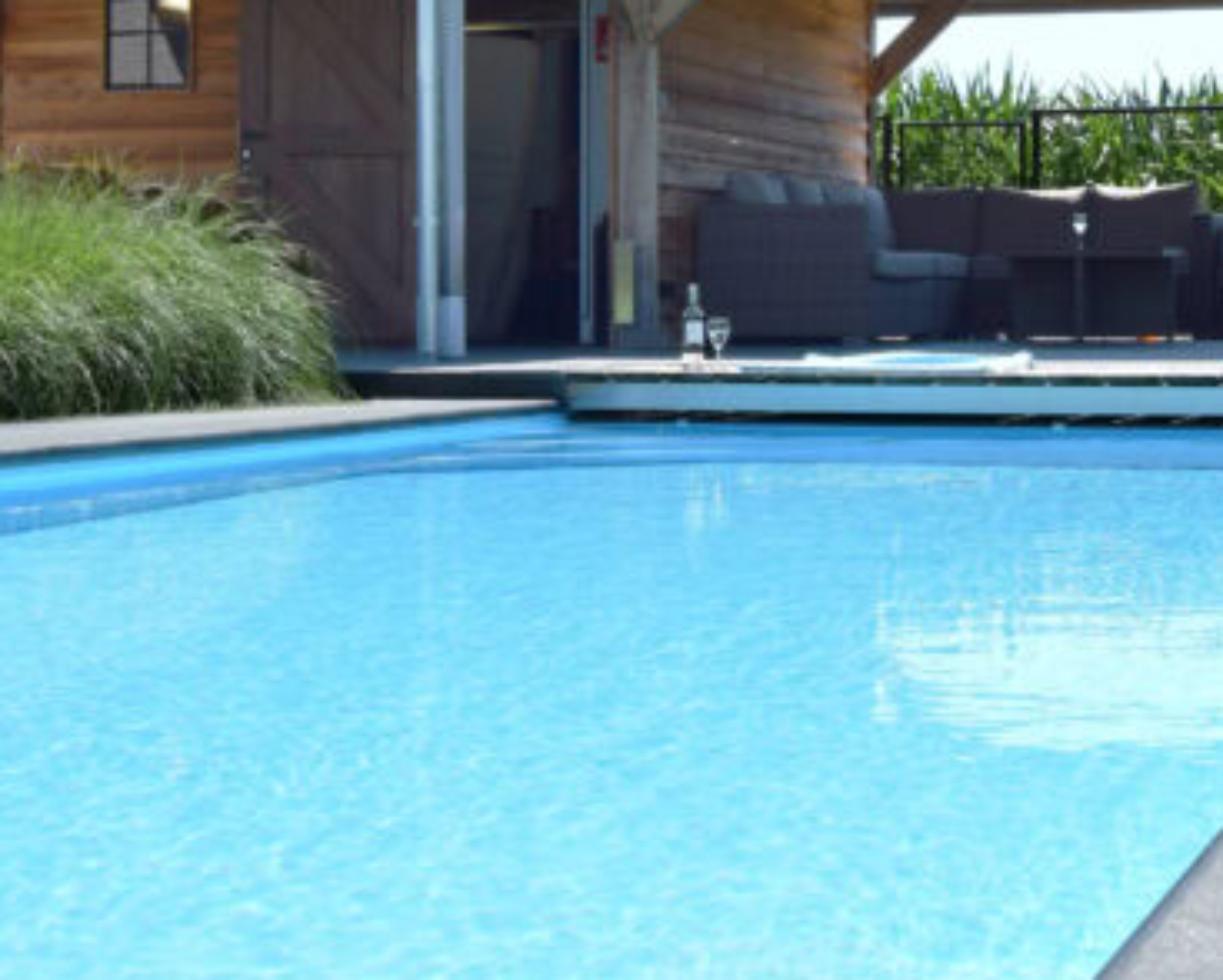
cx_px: 843
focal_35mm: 77
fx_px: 2797
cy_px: 147
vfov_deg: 19.6
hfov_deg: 24.5
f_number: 9
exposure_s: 1/320
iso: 200
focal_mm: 21
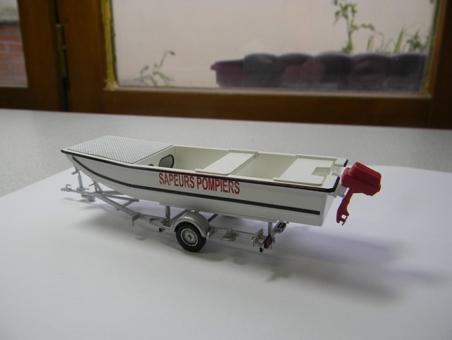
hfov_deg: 63.4
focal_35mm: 28
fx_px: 366
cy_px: 170
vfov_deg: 49.8
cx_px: 226
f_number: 3.5
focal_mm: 5
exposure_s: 1/33.4
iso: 80
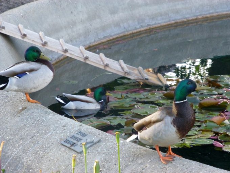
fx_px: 1169
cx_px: 115
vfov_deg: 8.4
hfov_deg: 11.2
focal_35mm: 176
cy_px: 86
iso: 640
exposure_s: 1/160
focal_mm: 31.3
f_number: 5.4
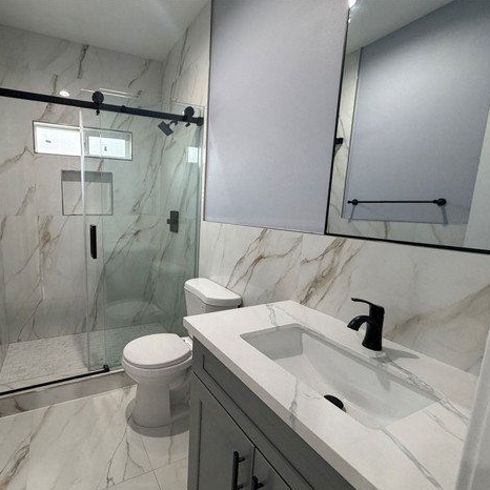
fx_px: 272
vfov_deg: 84.0
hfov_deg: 81.3
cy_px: 248
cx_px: 166
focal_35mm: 17
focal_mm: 2.22
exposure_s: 1/120
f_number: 2.2
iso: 250
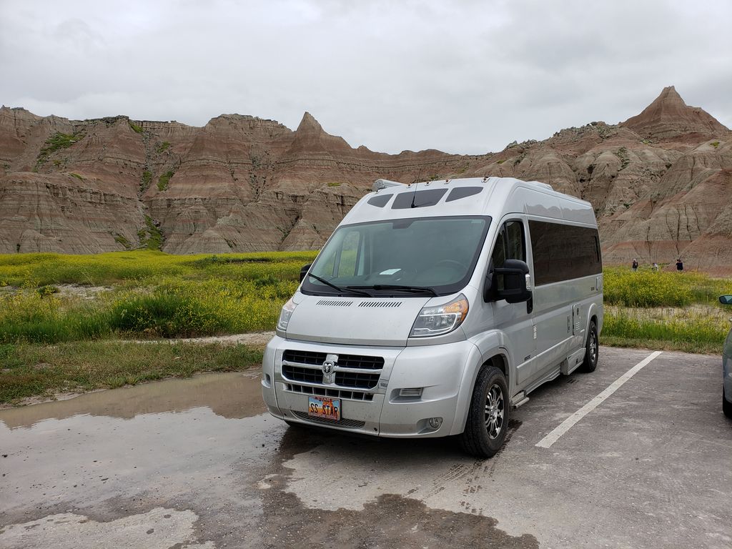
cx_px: 366
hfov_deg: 67.3
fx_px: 550
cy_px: 274
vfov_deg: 53.1
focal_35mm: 26
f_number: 2.4
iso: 50
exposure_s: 1/1435
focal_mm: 4.3
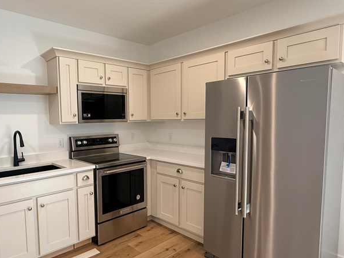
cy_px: 138
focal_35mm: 24
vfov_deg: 56.8
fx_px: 239
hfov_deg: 70.0
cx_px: 122
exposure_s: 1/120
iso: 320
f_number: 2.2
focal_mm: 2.22
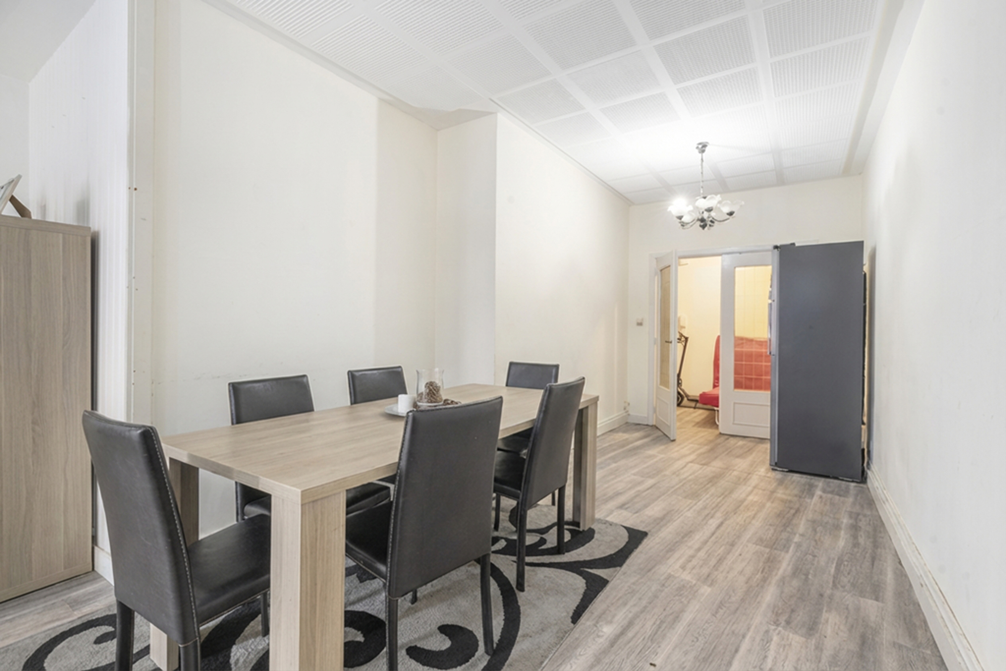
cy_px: 336
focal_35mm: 16
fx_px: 447
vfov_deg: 73.7
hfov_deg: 96.7
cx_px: 503
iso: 800
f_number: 11
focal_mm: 16
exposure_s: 4
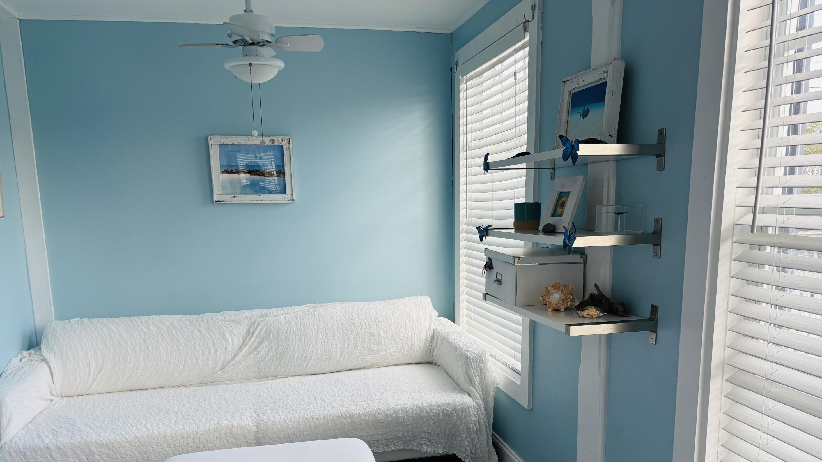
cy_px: 308
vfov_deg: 39.7
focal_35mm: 29
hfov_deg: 66.1
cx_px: 416
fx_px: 632
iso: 80
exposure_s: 1/120
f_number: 1.6
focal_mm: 5.96
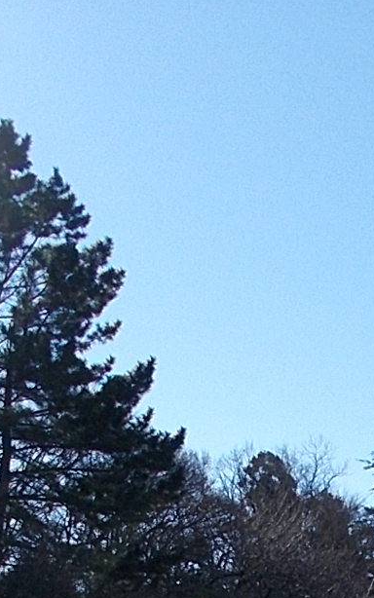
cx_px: 518
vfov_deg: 19.0
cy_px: 763
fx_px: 1663
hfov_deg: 12.4
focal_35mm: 102
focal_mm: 4.6
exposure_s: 1/160
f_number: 8
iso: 80
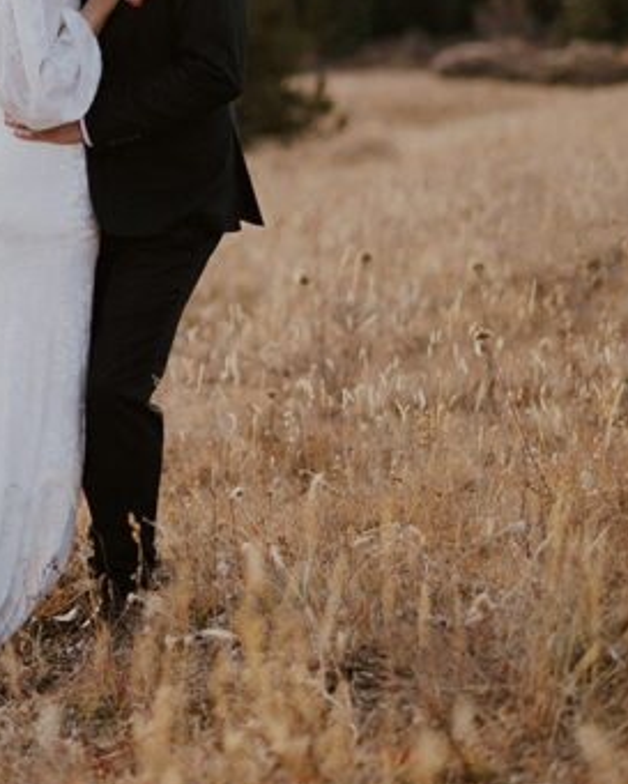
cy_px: 59
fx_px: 3274
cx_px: -14
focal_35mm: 141
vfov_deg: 13.5
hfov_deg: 10.8
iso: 100
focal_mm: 50
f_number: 1.4
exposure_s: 1/1250
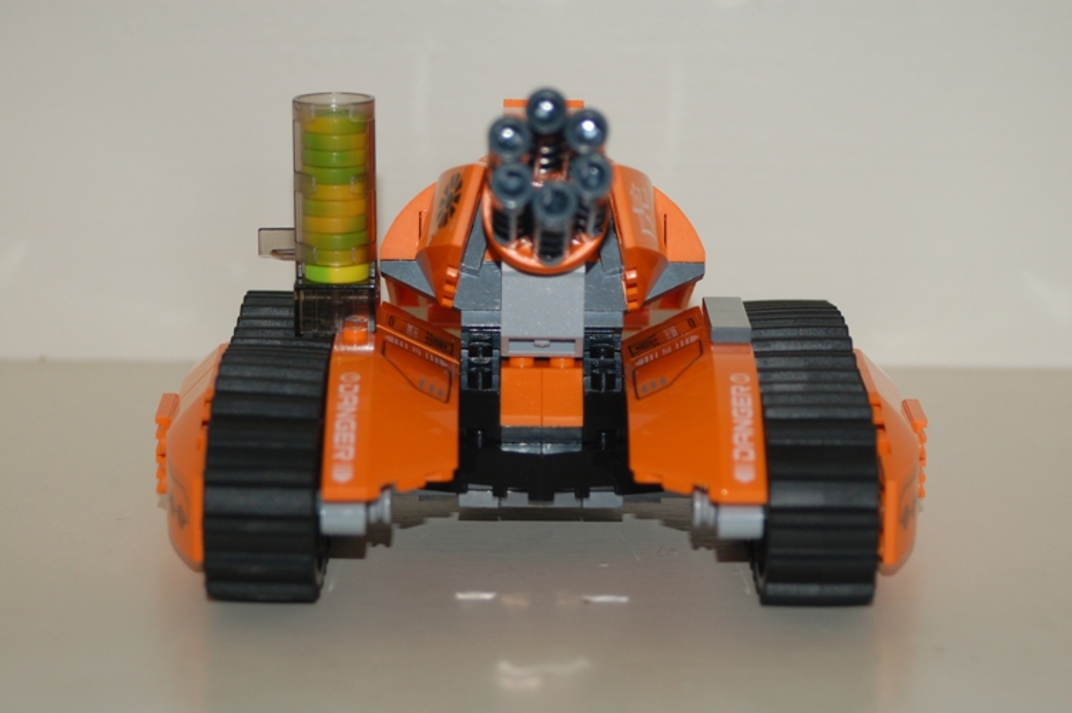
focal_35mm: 120
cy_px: 356
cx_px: 536
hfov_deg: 17.1
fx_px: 3570
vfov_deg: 11.4
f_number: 5.6
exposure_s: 1/60
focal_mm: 80
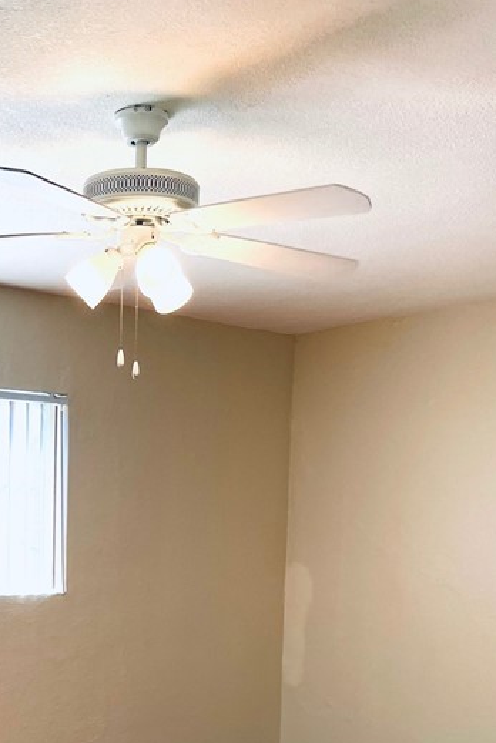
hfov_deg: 24.8
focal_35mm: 53
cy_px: 682
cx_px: 58
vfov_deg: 35.1
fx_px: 1095
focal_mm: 5.1
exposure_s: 1/139
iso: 32
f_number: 1.6
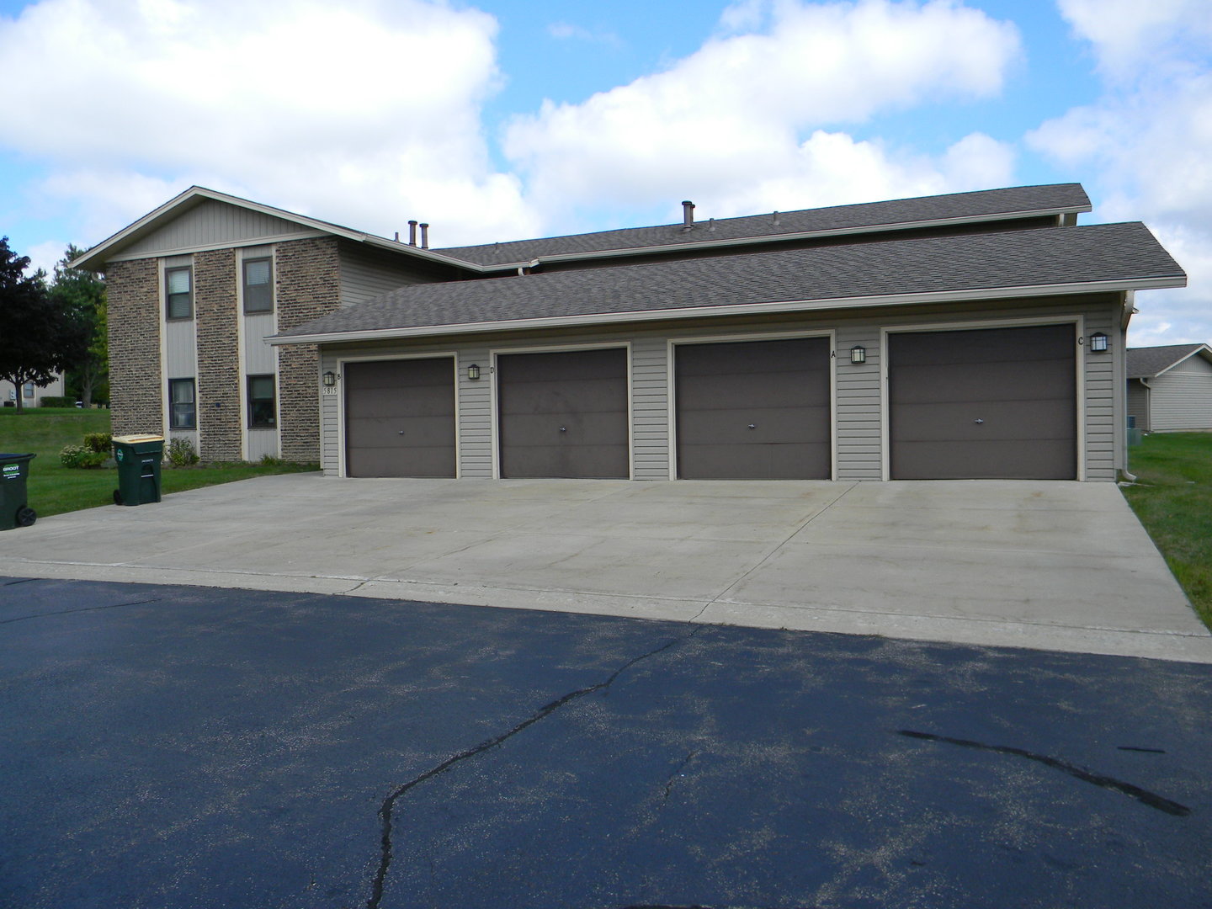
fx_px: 980
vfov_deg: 49.7
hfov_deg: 63.4
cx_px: 606
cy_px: 454
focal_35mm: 28
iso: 80
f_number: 3.5
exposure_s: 1/654
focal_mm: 5
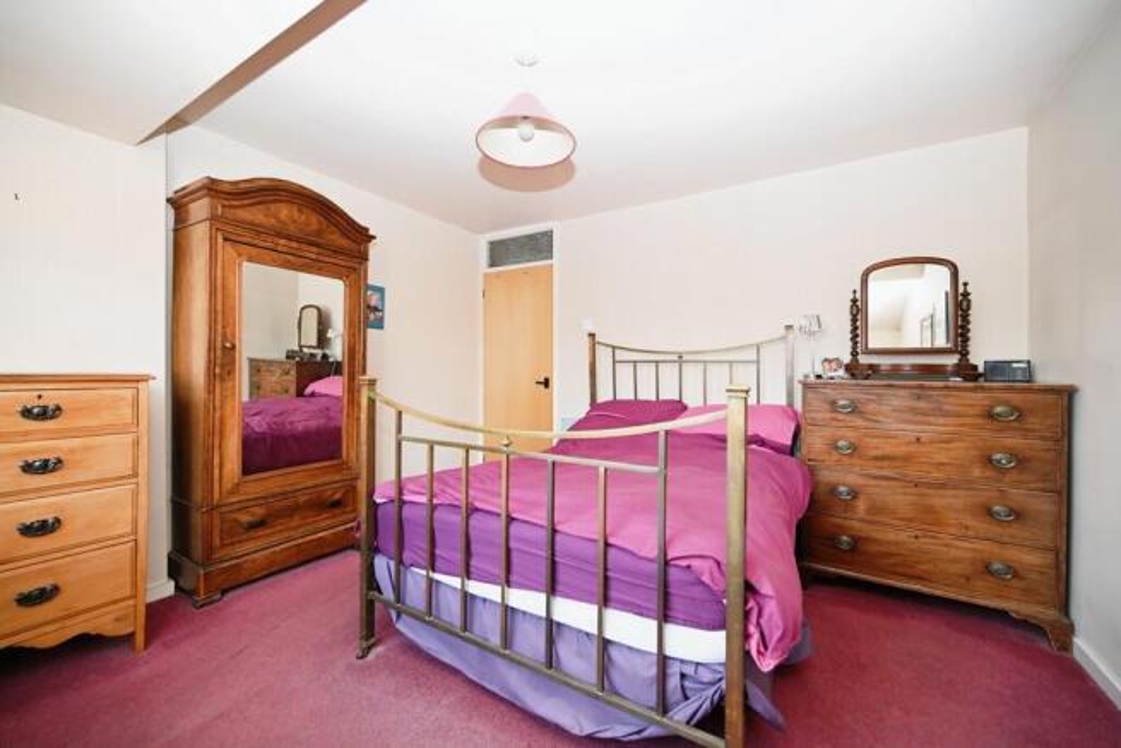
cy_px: 374
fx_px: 436
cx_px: 560
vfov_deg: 81.2
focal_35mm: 14
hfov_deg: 104.2
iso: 720
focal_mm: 14
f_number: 4
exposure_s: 1/60
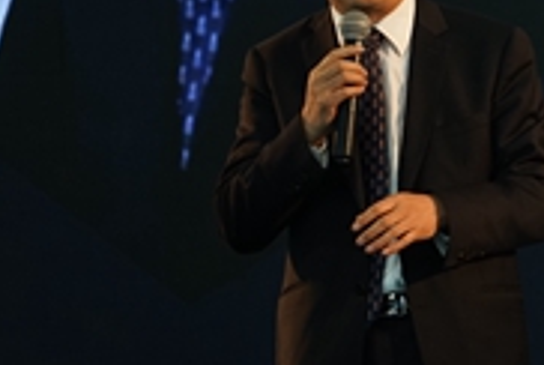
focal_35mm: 353
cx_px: 676
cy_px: -160
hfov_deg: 5.8
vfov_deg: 3.9
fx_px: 5343
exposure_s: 1/100
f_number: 4
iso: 800
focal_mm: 117
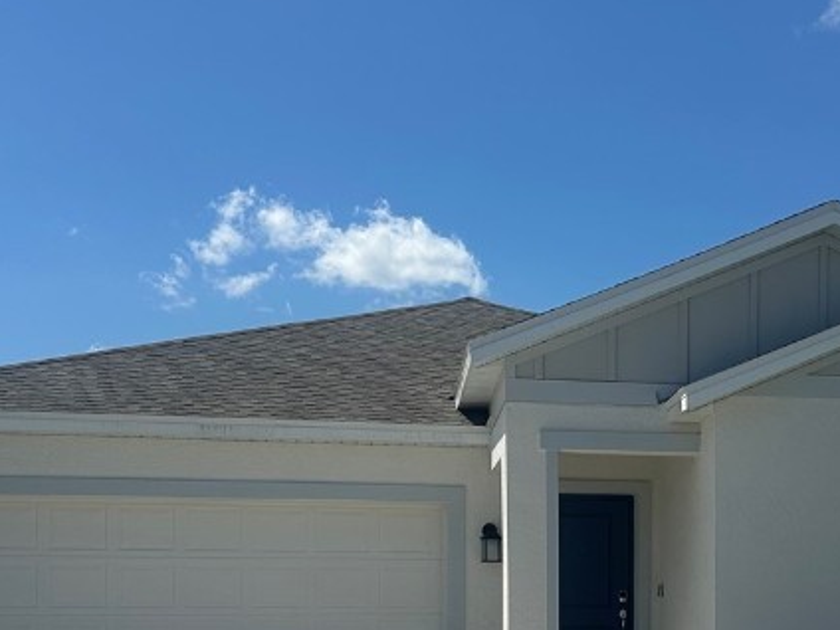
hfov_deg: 32.6
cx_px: 628
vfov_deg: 24.4
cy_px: 588
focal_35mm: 58
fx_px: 1407
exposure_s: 1/8197
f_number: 1.78
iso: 80
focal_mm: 6.86
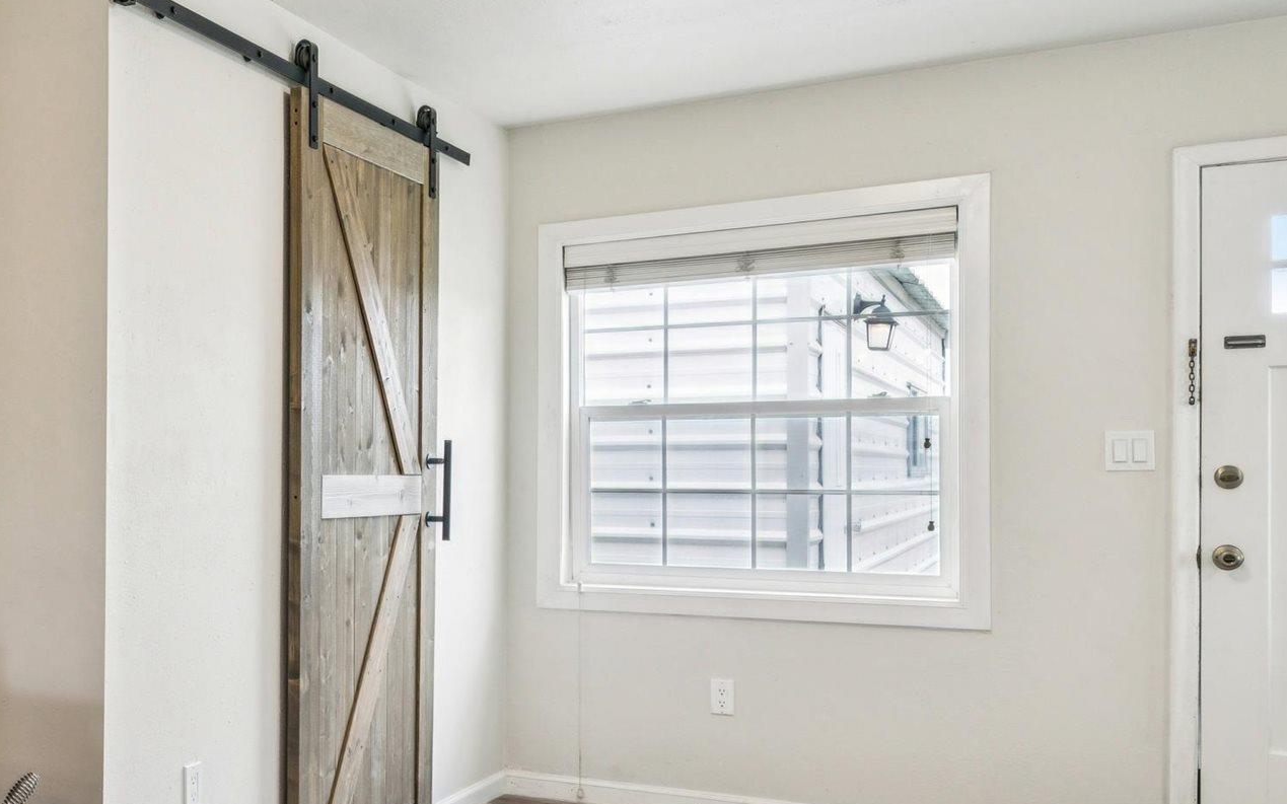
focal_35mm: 39
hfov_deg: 45.1
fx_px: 1376
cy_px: 462
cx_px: 110
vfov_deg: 32.5
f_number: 13
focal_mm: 15.9
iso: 400
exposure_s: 1/8
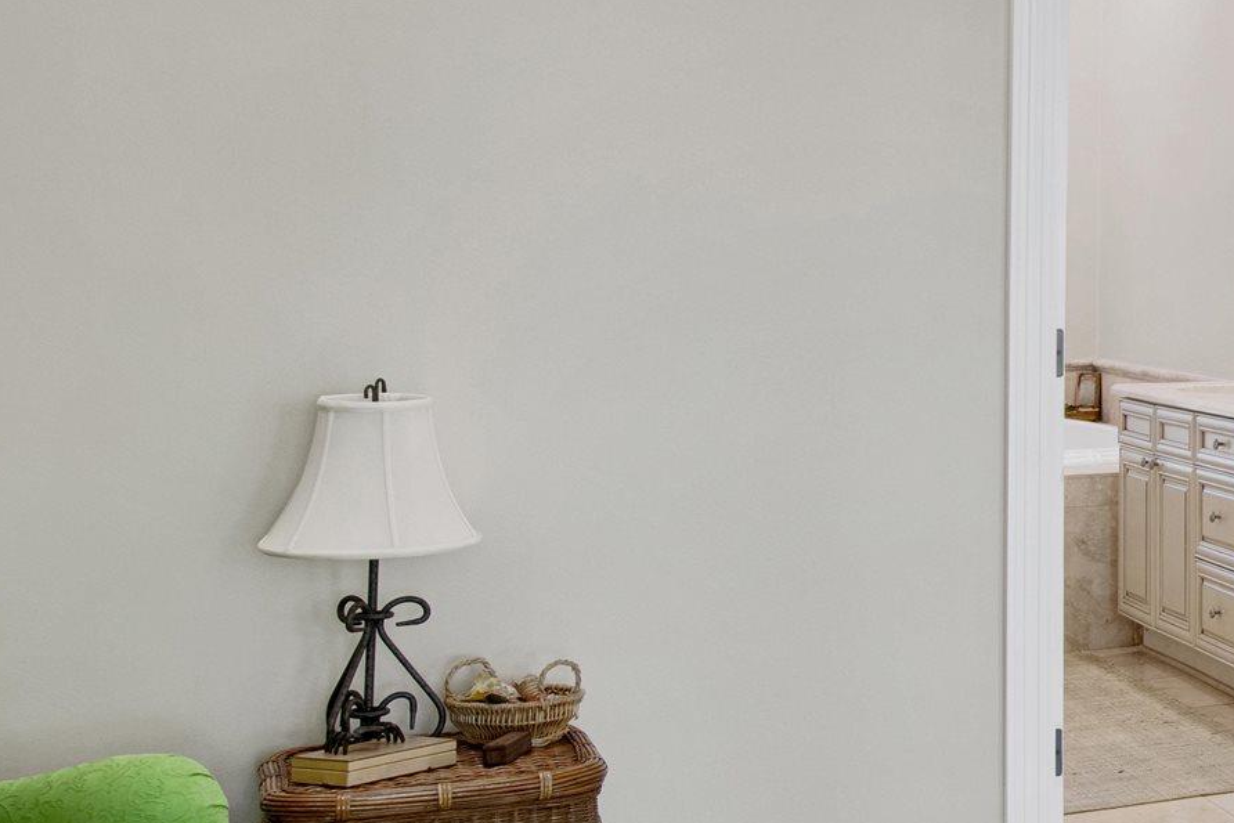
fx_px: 2125
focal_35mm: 62
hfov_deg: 23.7
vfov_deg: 21.8
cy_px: 235
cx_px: 1977
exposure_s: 1/8
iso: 200
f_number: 11
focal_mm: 18
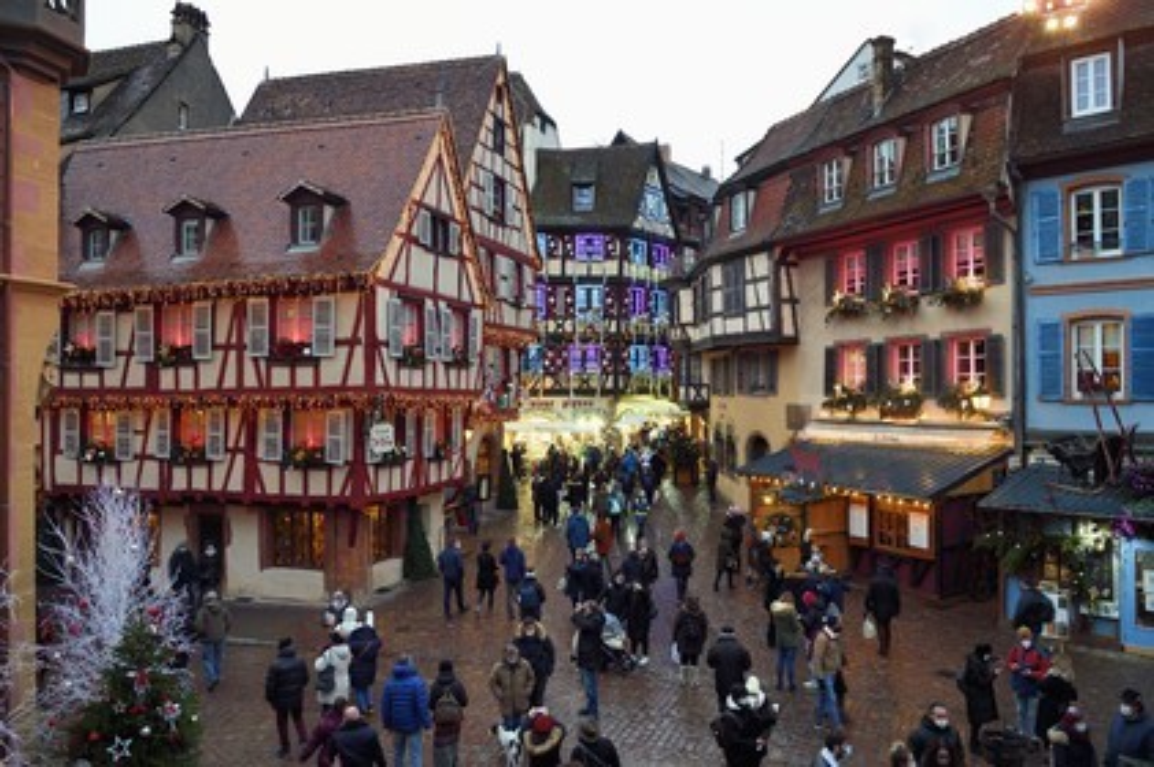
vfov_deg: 44.9
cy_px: 384
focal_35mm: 29
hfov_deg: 63.7
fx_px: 929
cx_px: 577
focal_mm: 29
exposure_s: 1/15
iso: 800
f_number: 7.1
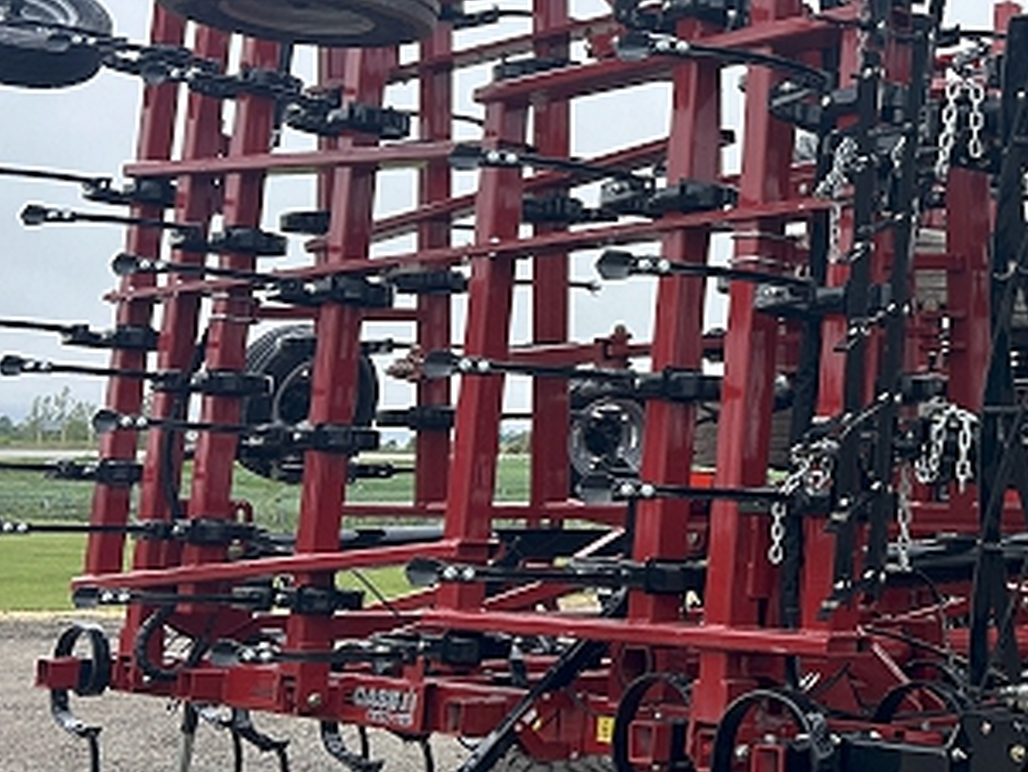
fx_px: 2050
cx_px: 1154
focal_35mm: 69
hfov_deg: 25.9
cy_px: 232
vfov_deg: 21.2
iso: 50
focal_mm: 5.7
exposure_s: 1/3571
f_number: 1.5
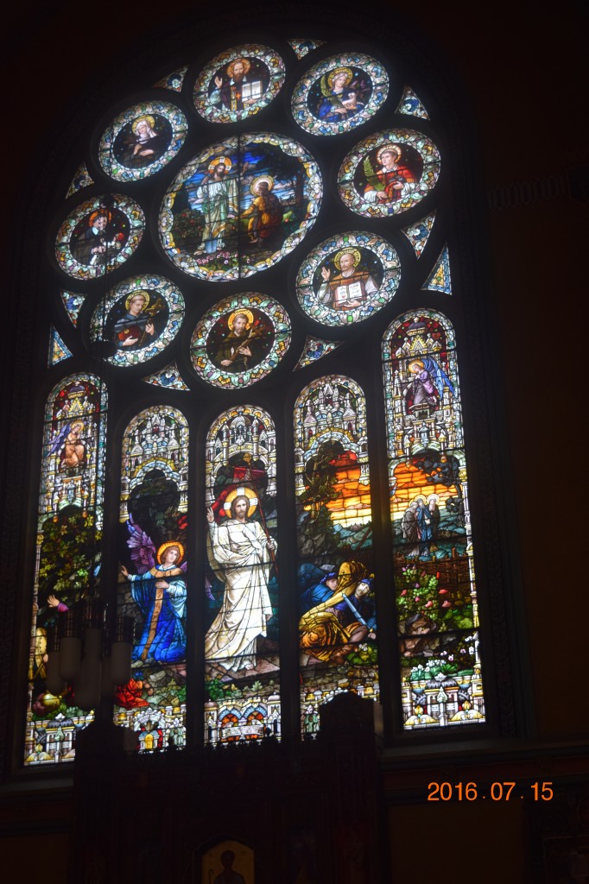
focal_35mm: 54
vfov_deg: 36.9
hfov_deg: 25.0
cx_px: 294
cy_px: 442
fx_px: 1326
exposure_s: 1/125
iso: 400
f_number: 5.6
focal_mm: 36
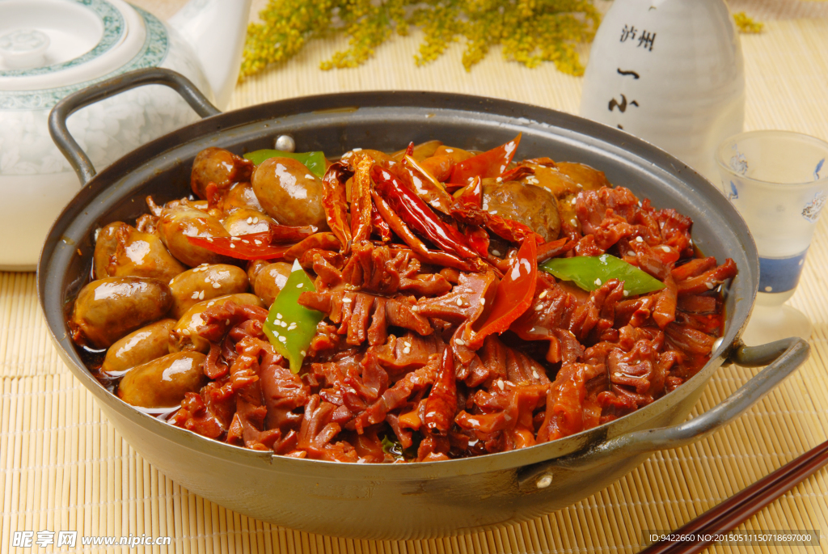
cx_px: 414
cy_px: 277
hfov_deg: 19.4
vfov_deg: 13.1
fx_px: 2417
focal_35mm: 105
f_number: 14
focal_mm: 70
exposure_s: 1/250
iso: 100
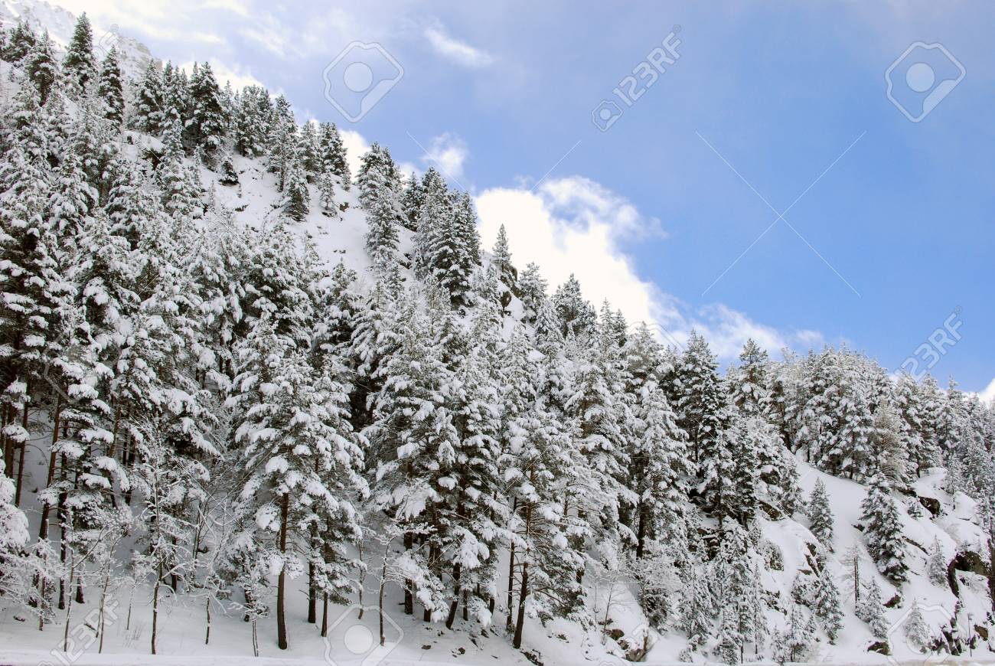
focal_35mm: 52
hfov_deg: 37.8
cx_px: 498
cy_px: 333
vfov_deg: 25.8
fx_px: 1453
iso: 400
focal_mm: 35
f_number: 13
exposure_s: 1/640
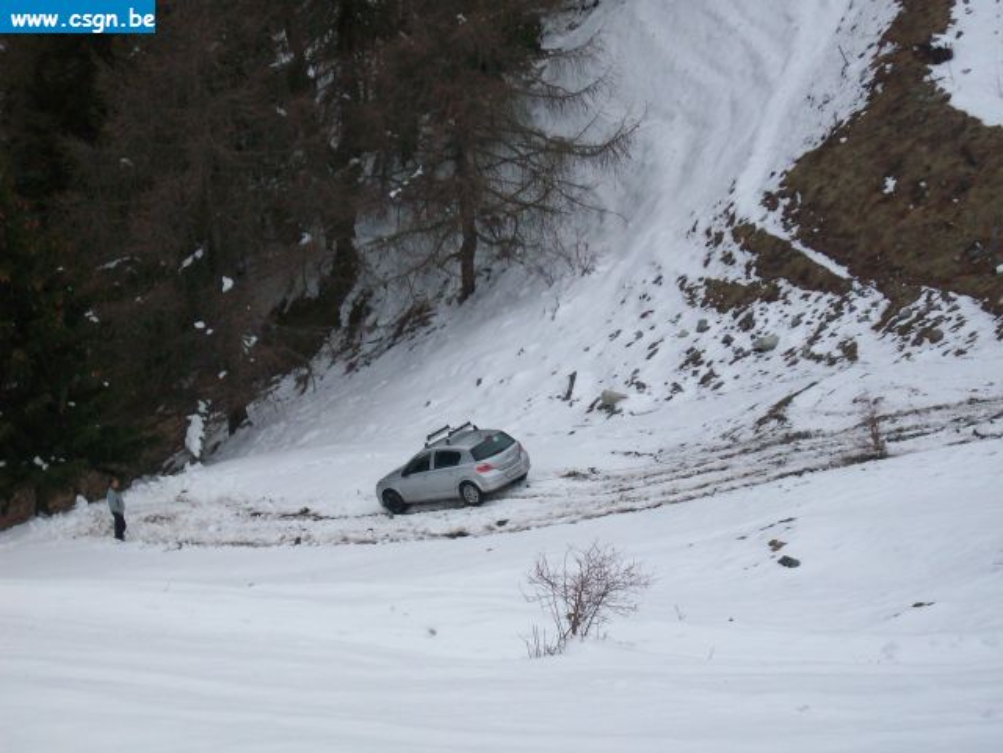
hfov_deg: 21.3
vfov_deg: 16.1
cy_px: 376
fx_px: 2666
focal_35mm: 92
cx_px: 502
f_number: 4.7
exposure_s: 1/62.9
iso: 160
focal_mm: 15.3
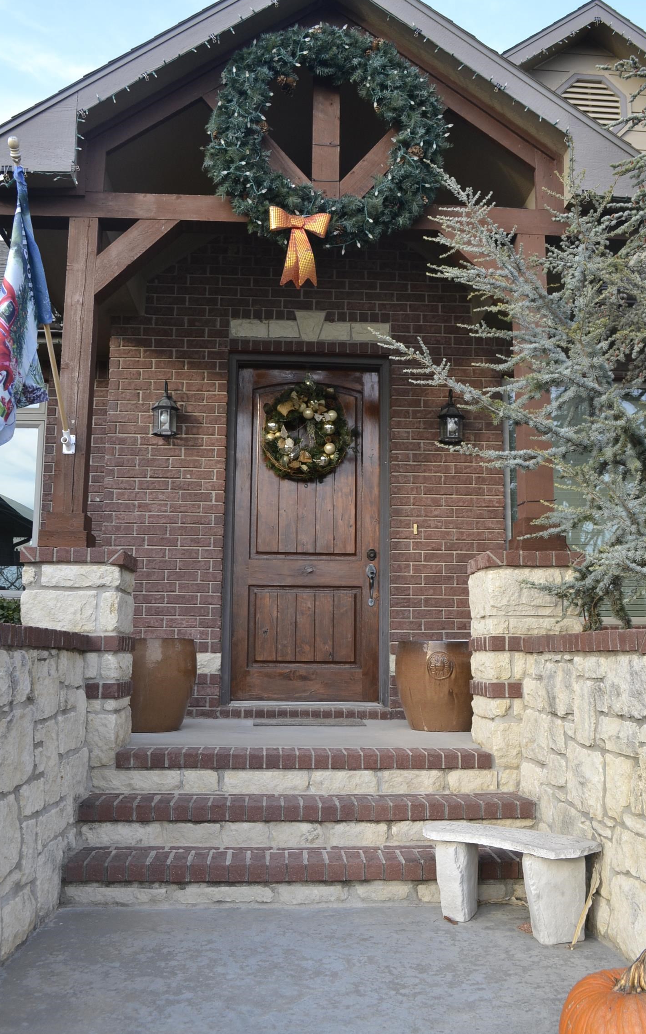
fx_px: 873
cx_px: 331
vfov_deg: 61.2
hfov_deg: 40.6
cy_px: 521
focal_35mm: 31
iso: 320
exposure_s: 1/125
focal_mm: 20
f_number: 8
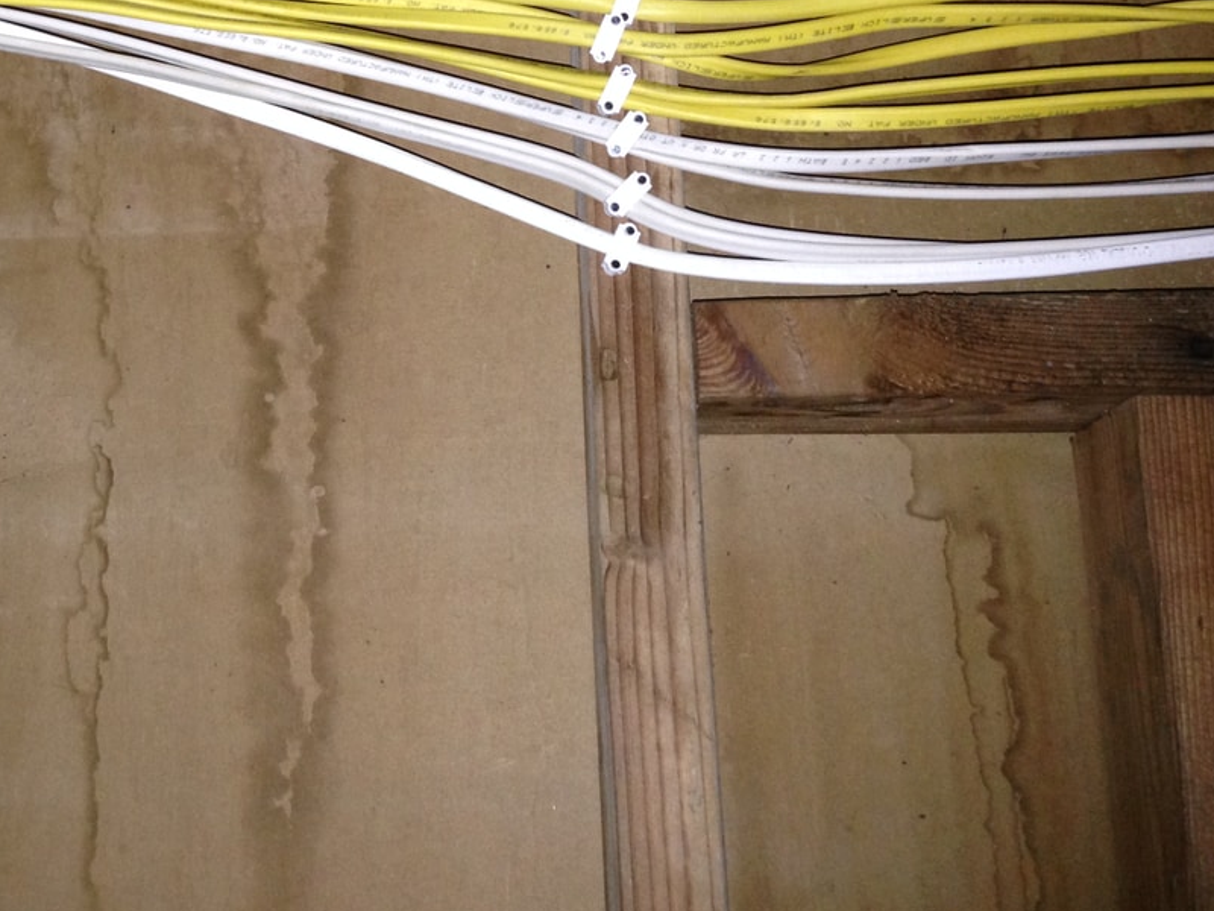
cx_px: 245
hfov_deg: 33.9
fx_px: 1929
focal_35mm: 55
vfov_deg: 26.2
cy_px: 222
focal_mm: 4.12
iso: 160
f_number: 2.4
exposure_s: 1/16
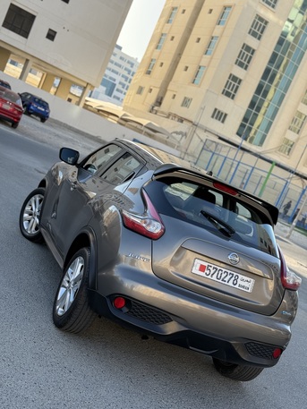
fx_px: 567
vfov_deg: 39.6
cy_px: 204
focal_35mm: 48
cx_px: 154
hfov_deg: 30.3
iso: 64
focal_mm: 6.76
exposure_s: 1/1353
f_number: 1.78
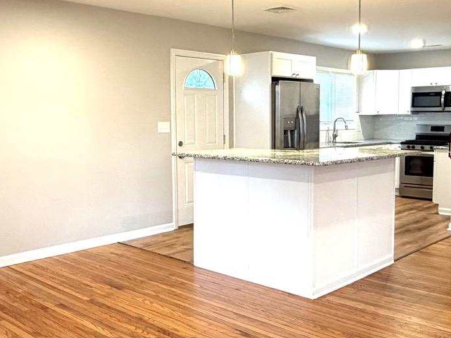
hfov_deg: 45.7
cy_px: 164
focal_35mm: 41
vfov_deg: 35.1
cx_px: 244
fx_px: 534
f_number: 2.2
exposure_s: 1/60
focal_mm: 2.22
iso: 200
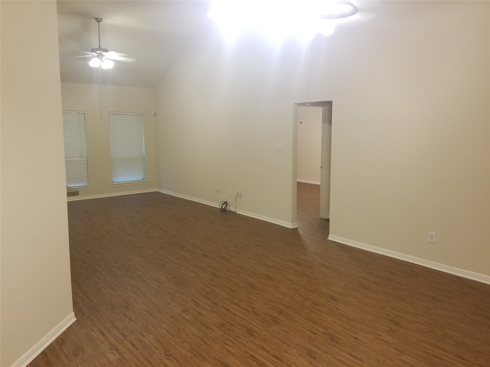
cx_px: 245
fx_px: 368
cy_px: 184
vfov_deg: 53.1
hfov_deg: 67.3
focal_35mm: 26
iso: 200
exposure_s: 1/30
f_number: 1.7
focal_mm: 4.25
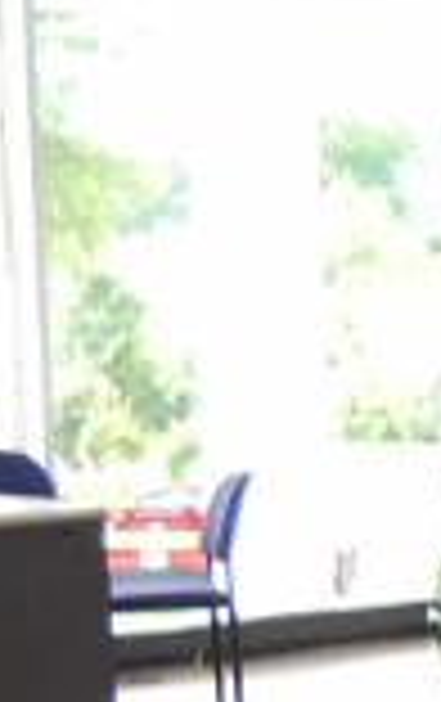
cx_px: 1251
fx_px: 3123
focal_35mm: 163
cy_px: 711
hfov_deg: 7.3
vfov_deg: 12.7
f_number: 4
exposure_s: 1/60
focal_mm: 26
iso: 200
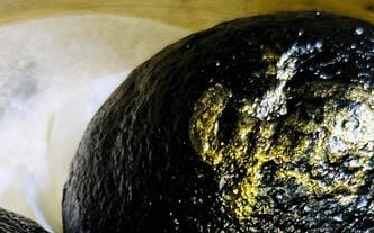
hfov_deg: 11.4
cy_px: 362
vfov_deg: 7.0
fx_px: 1874
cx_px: 134
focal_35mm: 184
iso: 80
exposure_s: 1/121
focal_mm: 6.86
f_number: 1.78
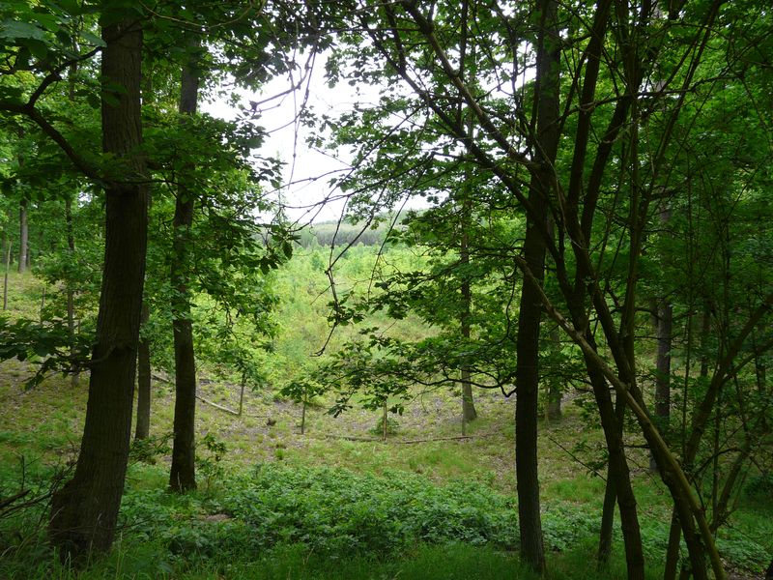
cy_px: 290
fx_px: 625
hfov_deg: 63.4
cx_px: 386
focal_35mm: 28
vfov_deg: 49.7
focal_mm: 4.6
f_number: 2.8
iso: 100
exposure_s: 1/100
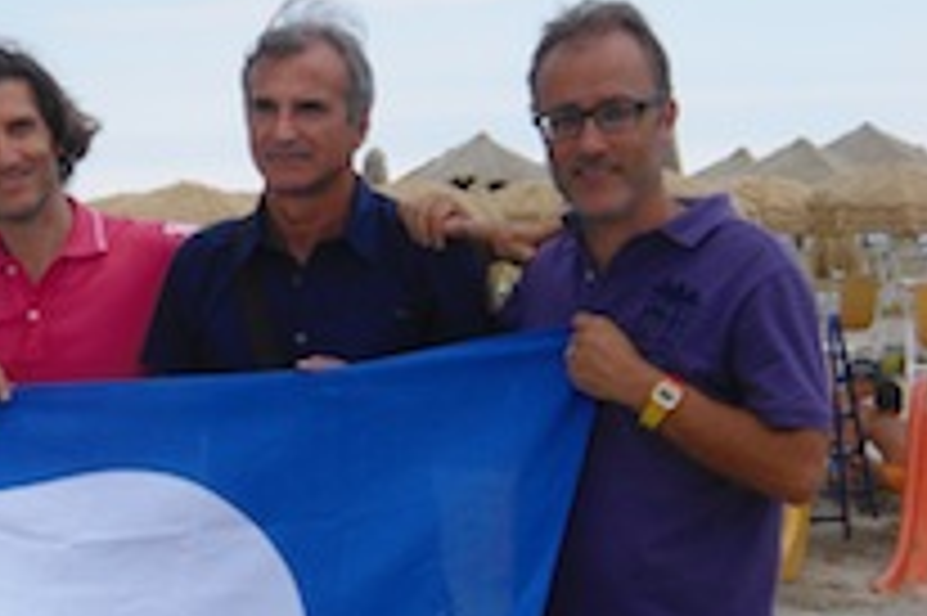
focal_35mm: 100
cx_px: 126
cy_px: 468
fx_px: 2573
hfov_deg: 20.1
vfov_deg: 13.6
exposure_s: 1/250
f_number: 3.7
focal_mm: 9.3
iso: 64
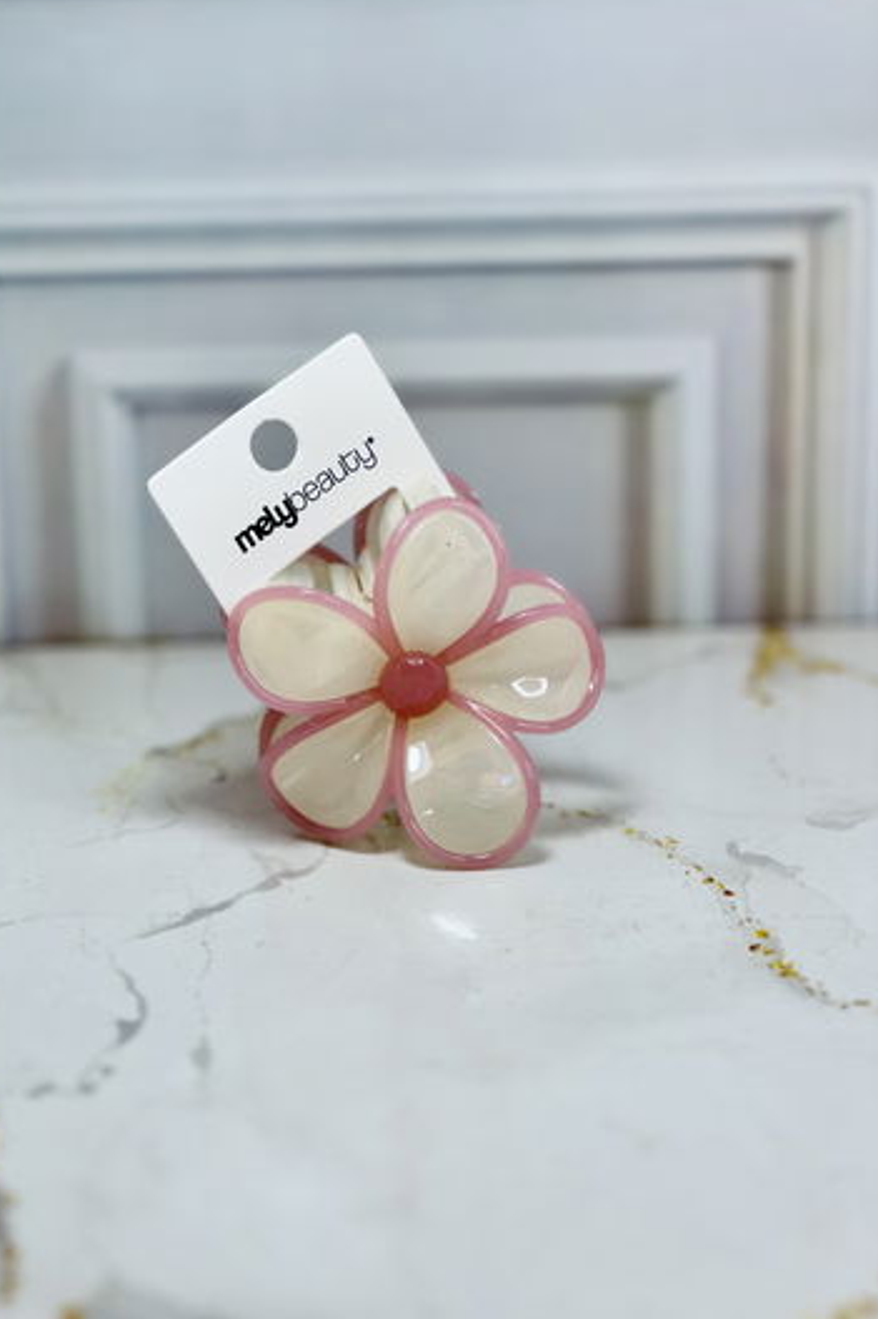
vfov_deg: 25.1
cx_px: 385
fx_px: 2965
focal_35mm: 81
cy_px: 654
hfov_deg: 16.8
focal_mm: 9
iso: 80
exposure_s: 1/100
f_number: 2.8
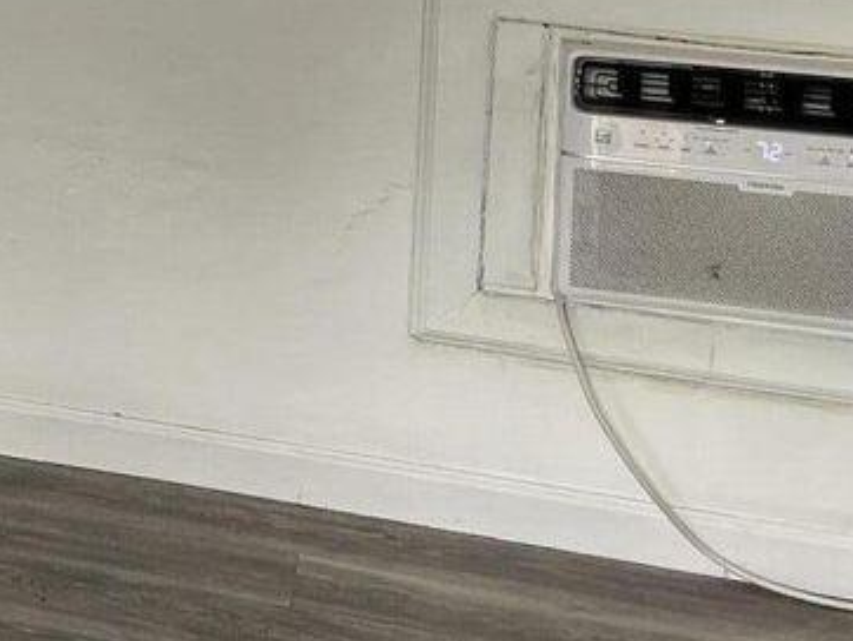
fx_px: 2416
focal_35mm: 98
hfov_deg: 16.4
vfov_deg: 14.3
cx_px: -736
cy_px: -257
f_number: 1.5
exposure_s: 1/121
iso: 64
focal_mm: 5.7
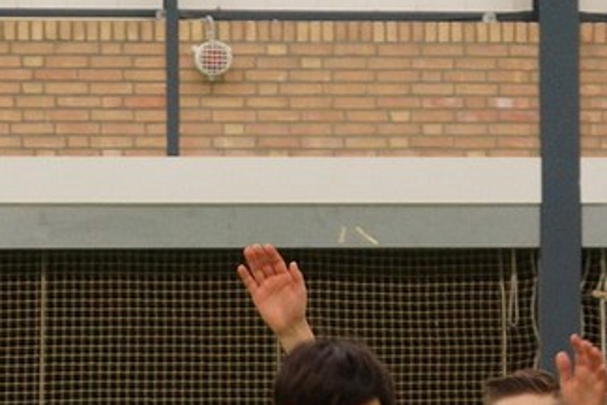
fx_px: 3996
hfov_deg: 8.7
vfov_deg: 5.7
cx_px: 560
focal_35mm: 237
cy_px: 613
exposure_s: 1/200
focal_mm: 50
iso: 800
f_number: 2.8
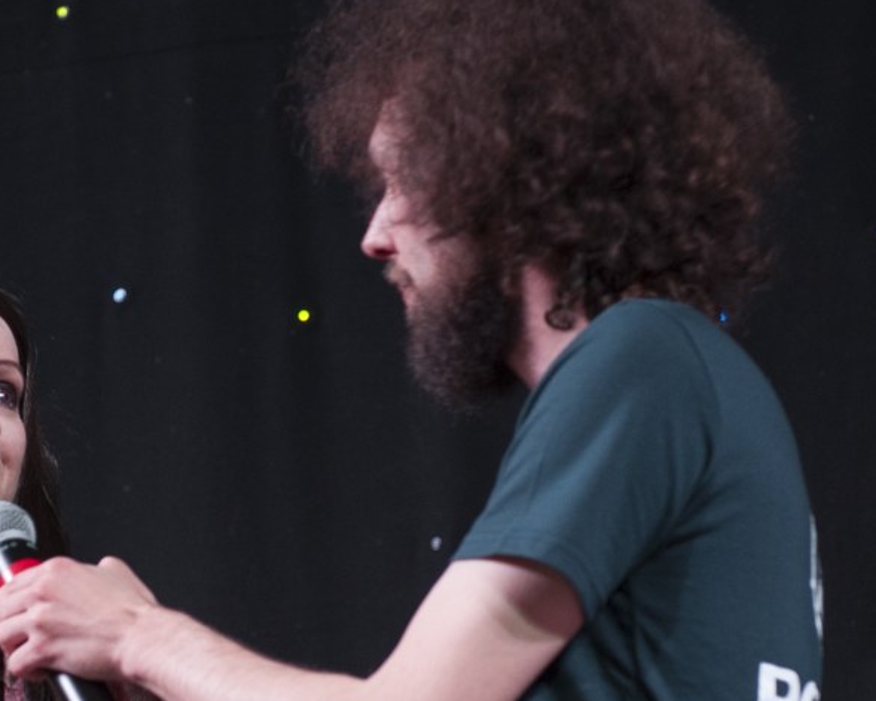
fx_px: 3474
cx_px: 348
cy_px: 458
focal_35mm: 134
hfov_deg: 14.4
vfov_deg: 11.5
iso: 800
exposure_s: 1/30
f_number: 3.5
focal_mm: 70
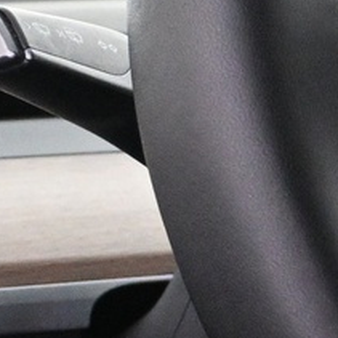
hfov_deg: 5.7
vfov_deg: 6.0
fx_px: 3248
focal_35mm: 294
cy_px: 151
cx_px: 803
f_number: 4.8
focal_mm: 30
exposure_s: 1/50
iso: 4000
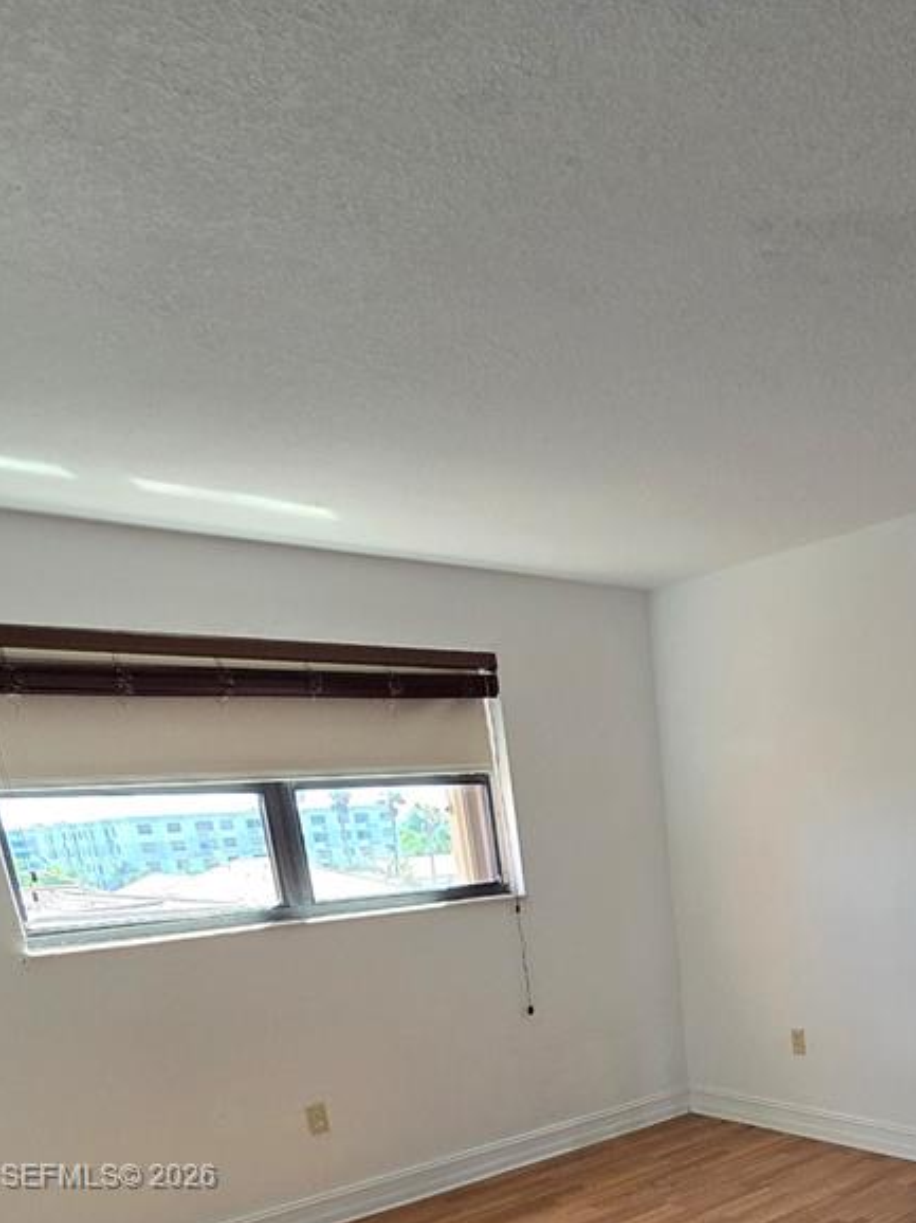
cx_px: 776
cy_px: 1179
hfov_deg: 47.5
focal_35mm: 27
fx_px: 953
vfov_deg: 53.7
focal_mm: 2.2
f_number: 2.2
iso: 320
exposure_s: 1/100
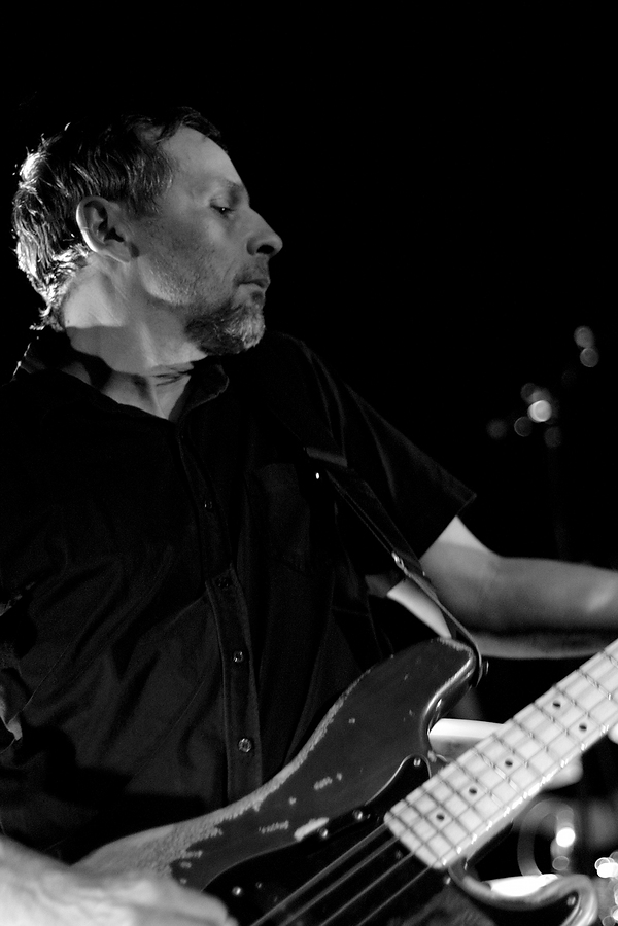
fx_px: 1931
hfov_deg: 18.2
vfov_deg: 27.0
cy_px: 463
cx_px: 309
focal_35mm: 75
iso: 500
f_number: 1.4
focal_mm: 50
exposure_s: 1/125
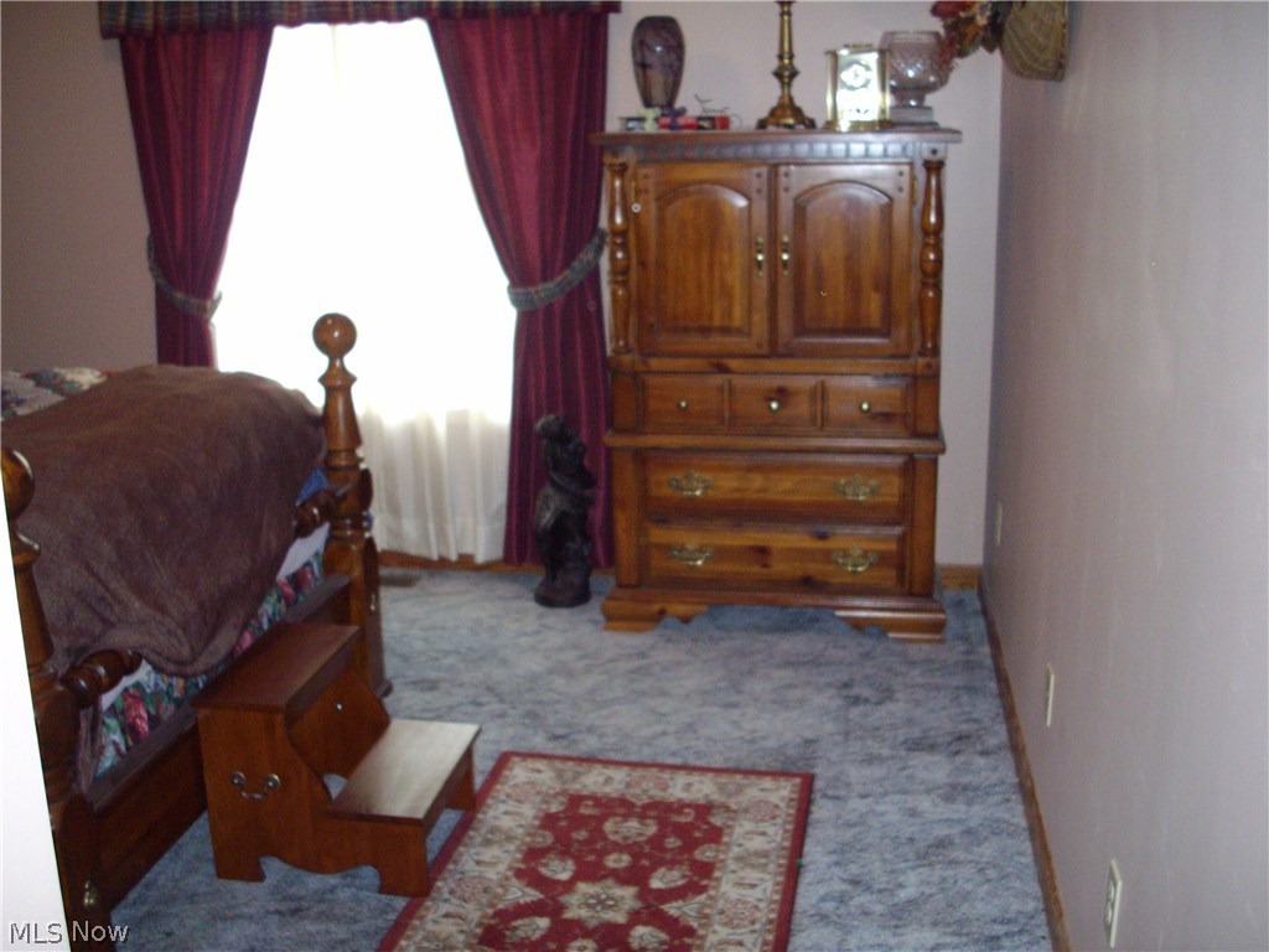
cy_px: 476
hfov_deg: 50.1
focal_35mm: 37
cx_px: 634
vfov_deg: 38.7
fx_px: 1356
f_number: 2.8
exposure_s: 1/50
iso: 235
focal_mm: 6.2
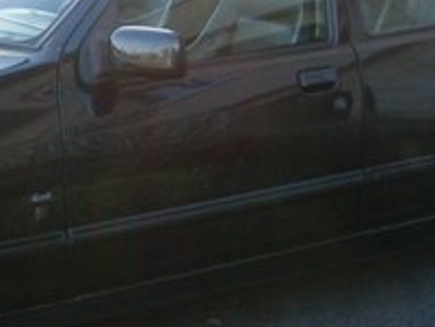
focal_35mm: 121
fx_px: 1521
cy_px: 100
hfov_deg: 16.1
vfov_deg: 12.2
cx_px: 74
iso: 80
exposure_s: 1/250
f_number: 3
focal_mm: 6.3
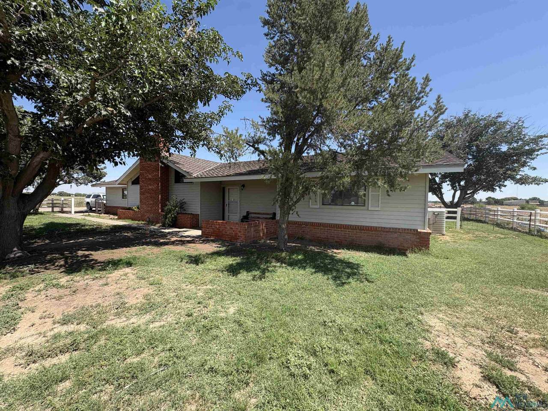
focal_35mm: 14
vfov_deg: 85.7
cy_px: 206
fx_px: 222
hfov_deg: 102.1
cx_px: 274
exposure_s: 1/734
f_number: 2.2
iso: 40
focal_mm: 2.22
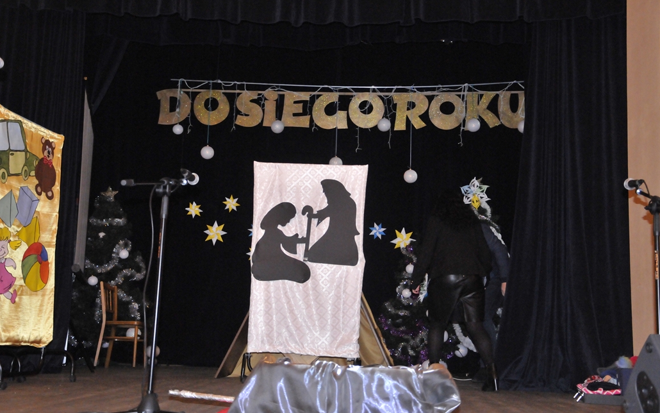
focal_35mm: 49
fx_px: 881
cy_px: 209
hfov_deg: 41.0
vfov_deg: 26.3
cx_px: 330
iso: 3200
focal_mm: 32
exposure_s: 1/125
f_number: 4.2
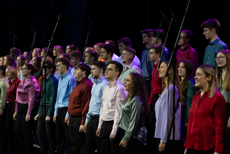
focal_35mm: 85
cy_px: 77
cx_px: 115
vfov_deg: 16.1
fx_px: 543
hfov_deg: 23.9
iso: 800
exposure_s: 1/160
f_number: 3.5
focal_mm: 85
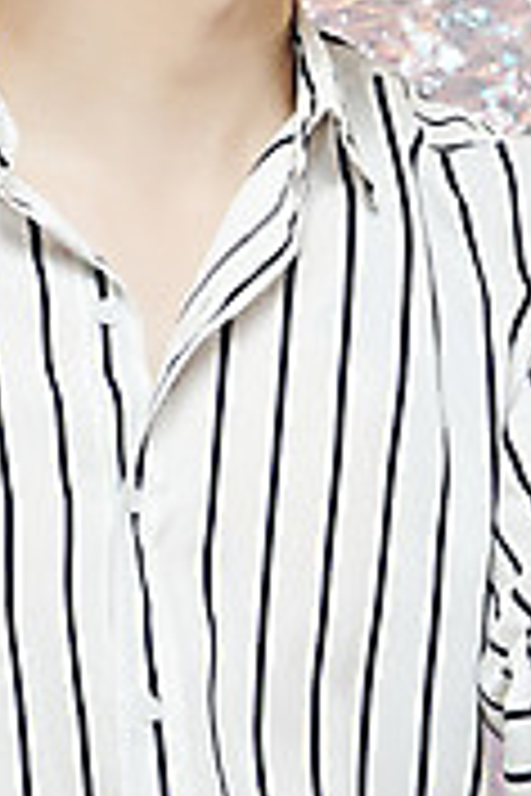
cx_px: 362
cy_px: 139
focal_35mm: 237
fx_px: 5243
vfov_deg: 8.7
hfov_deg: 5.8
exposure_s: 1/125
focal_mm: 105
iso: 64
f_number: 5.6
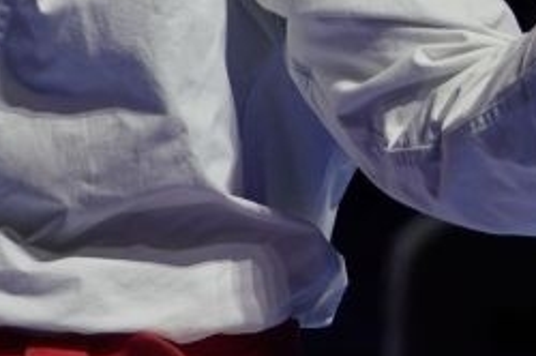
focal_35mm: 606
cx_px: 232
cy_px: 358
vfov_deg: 2.3
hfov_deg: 3.4
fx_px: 9011
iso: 400
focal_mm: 84
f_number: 2.8
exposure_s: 1/500
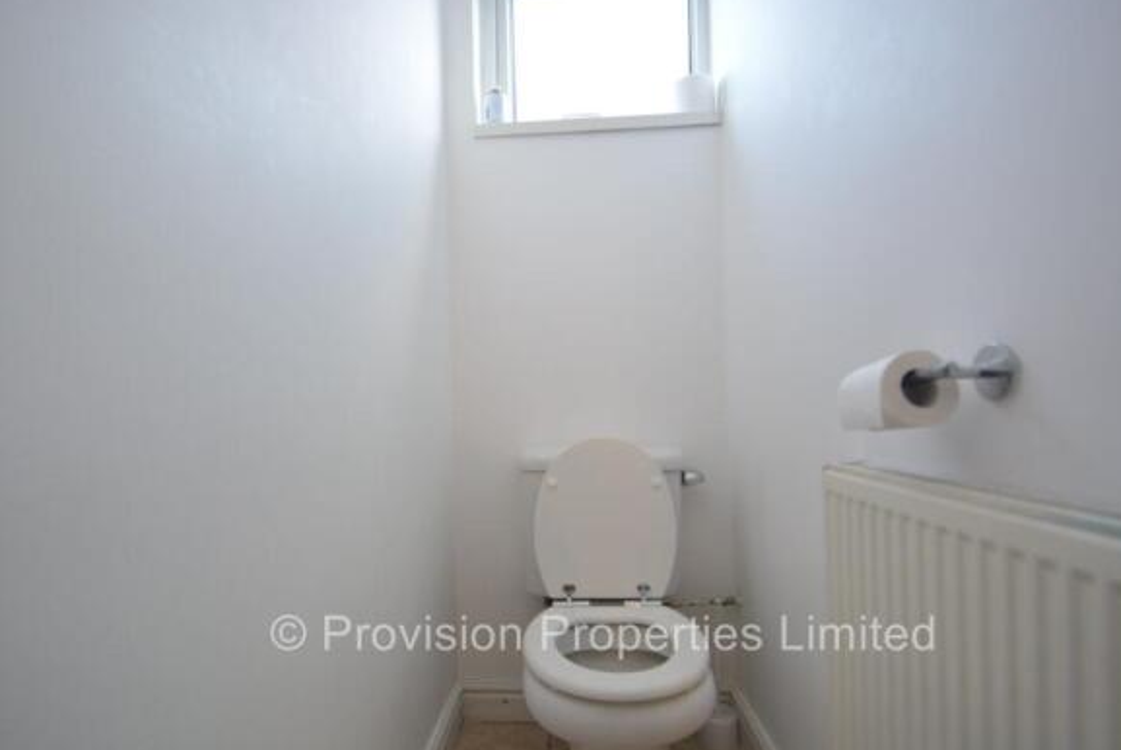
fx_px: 530
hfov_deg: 93.0
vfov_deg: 70.4
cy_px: 413
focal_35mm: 17
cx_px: 602
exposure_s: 1/60
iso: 560
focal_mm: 10
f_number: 4
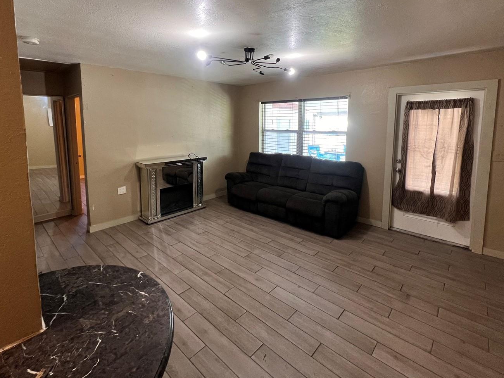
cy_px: 148
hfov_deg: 94.4
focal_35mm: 16
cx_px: 239
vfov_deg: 77.0
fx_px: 233
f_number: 1.8
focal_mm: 1.57
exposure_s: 1/60
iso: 200
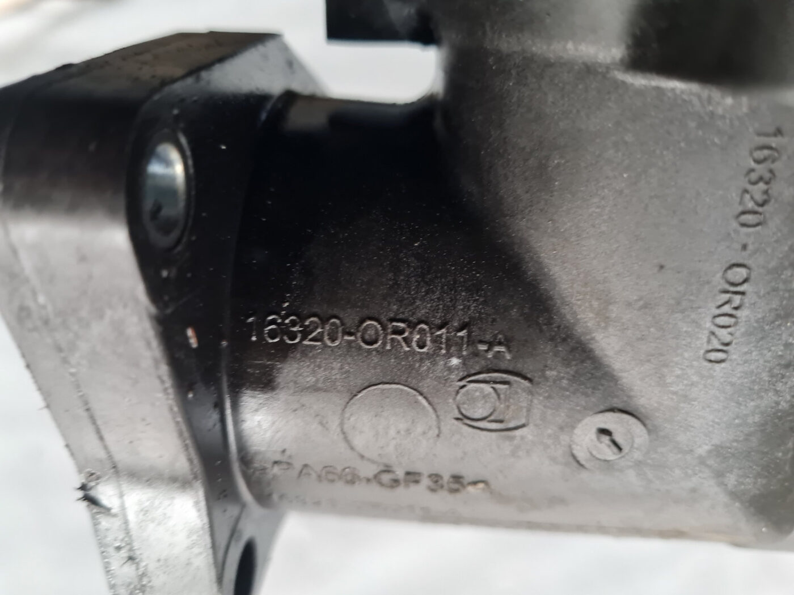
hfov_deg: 67.3
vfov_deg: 53.1
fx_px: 596
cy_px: 298
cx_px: 397
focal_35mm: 26
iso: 500
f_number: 1.8
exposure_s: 1/33
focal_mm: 5.4
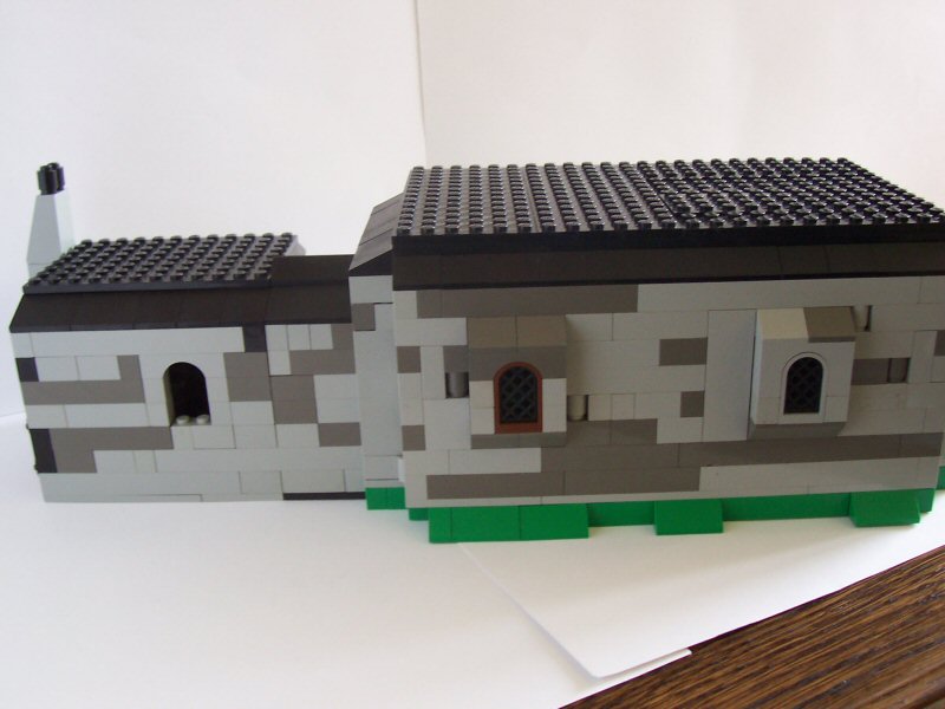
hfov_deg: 50.1
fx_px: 1010
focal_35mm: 37
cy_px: 354
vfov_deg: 38.7
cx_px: 472
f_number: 2.8
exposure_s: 1/30
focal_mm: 5.6
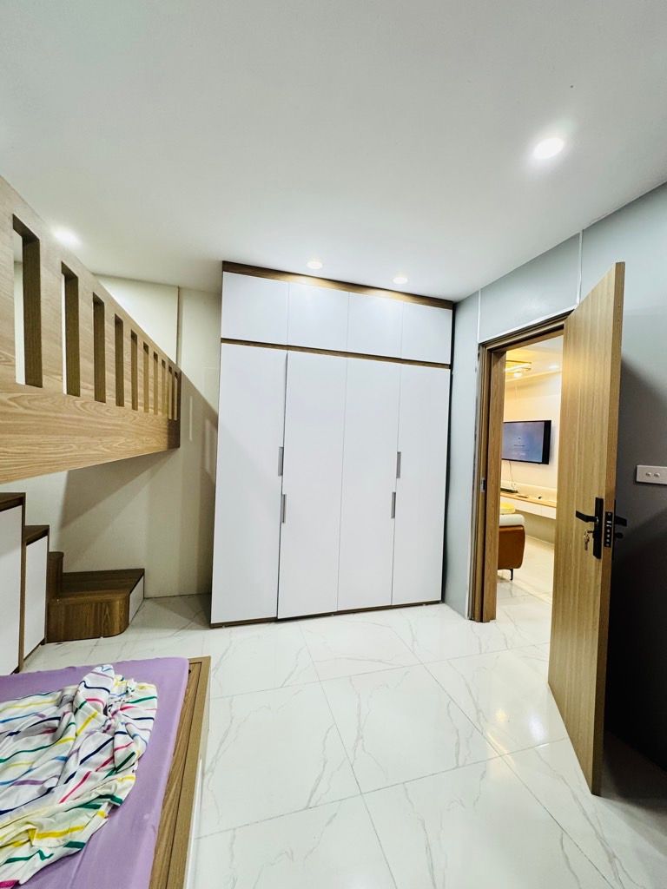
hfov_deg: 85.7
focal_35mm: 14
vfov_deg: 102.1
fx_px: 360
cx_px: 334
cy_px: 444
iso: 160
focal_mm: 2.22
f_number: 2.2
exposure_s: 1/50
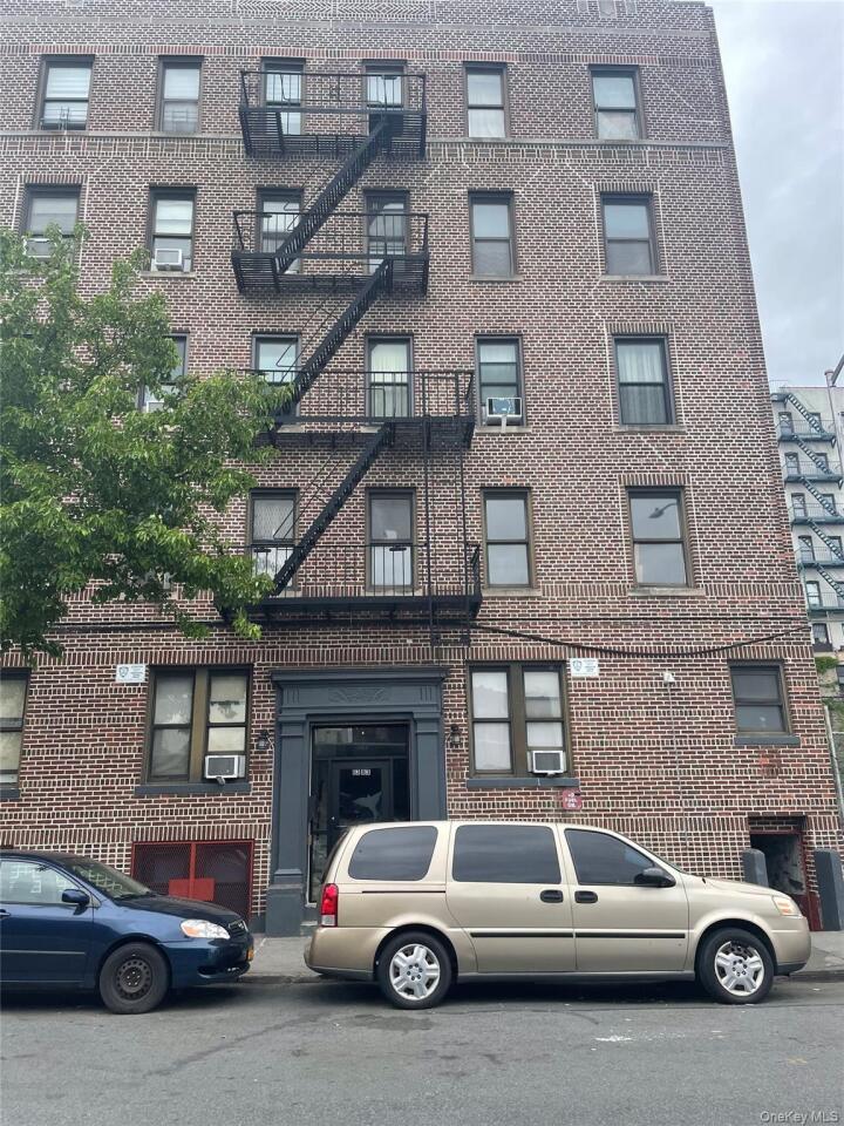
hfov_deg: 53.1
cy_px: 563
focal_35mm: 26
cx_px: 422
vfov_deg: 67.3
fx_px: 845
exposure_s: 1/1304
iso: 32
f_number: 1.6
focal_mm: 4.2
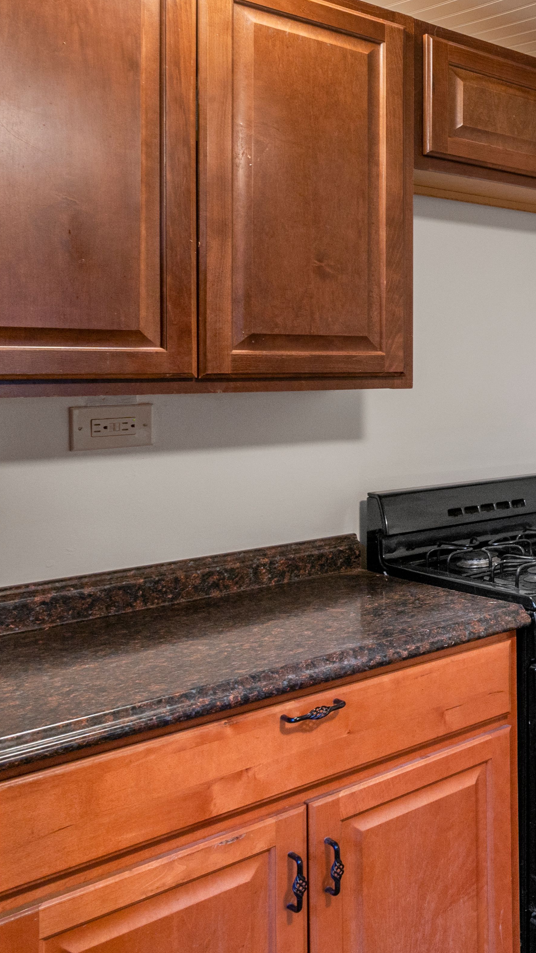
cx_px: 868
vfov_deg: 57.5
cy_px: 378
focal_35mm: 34
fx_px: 859
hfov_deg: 24.2
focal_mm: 17
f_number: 8
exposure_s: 1/2.5
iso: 400
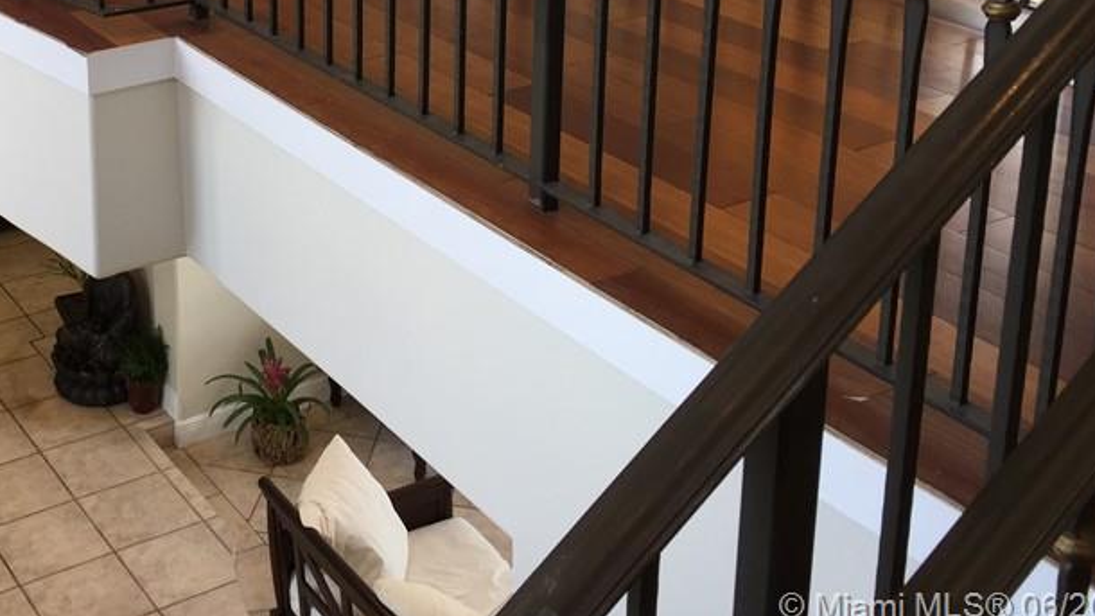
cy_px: -57
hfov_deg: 38.0
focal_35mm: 53
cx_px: 244
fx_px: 1539
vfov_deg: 21.5
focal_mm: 4.15
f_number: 2.2
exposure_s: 1/40
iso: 32
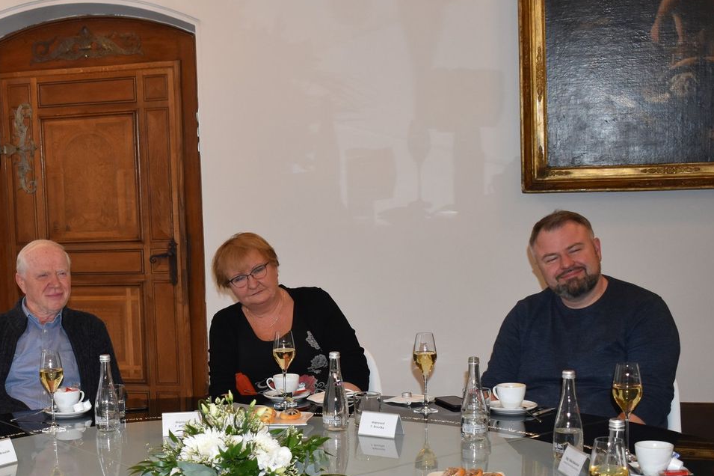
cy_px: 321
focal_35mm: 63
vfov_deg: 21.5
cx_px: 138
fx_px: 1246
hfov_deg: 31.1
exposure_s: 1/80
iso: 800
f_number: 4.5
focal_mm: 25
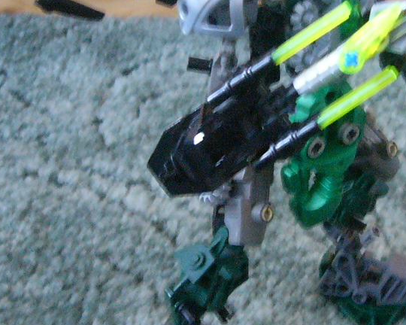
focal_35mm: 81
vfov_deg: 18.9
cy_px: 126
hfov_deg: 23.3
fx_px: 973
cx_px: 319
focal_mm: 5.8
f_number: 2.8
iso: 400
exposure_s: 1/8
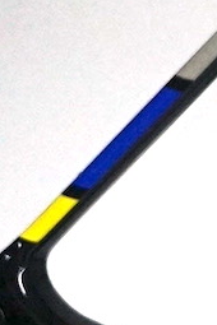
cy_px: -27
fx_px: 3427
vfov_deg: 5.4
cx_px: 1381
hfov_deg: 3.2
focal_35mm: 379
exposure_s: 1/160
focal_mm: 42
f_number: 4.5
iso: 2000
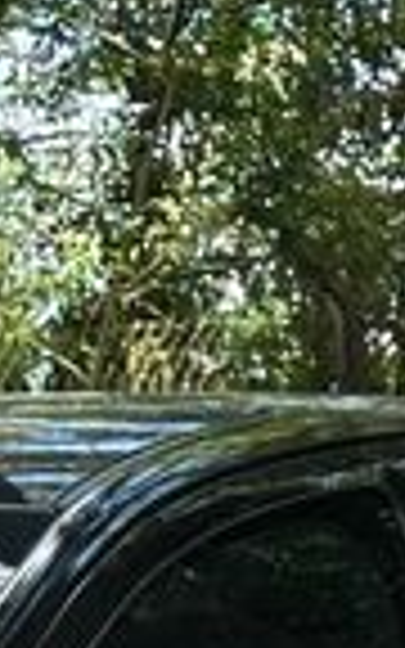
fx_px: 5951
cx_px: -542
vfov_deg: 6.1
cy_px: 1174
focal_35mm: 337
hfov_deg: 3.8
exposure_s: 1/315
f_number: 1.78
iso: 64
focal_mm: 6.86
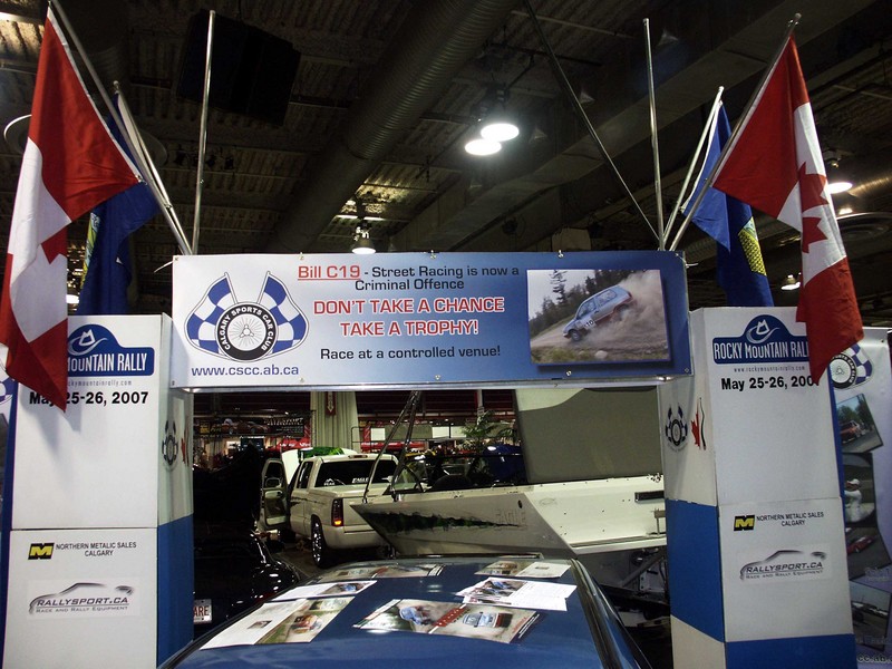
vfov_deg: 48.2
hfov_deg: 61.7
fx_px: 747
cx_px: 446
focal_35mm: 29
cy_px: 334
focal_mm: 7.65
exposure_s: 1/60
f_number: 2.8
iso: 200
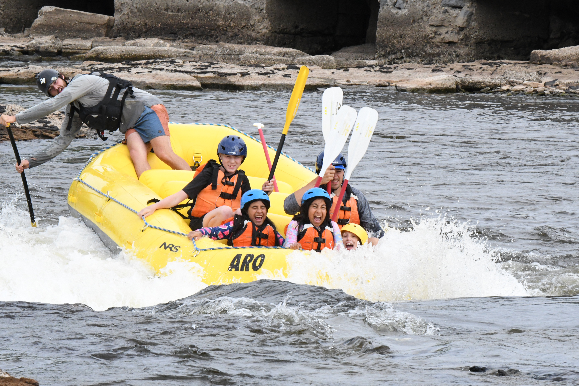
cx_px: 290
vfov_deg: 4.6
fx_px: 4825
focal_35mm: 300
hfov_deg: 6.9
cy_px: 193
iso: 3200
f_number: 22
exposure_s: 1/640
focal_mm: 200
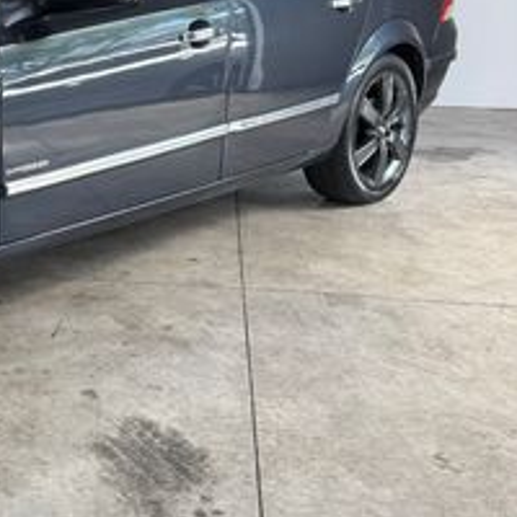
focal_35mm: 50
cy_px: 191
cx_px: -85
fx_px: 845
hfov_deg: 29.7
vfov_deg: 33.8
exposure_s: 1/120
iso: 100
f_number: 1.78
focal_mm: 6.76
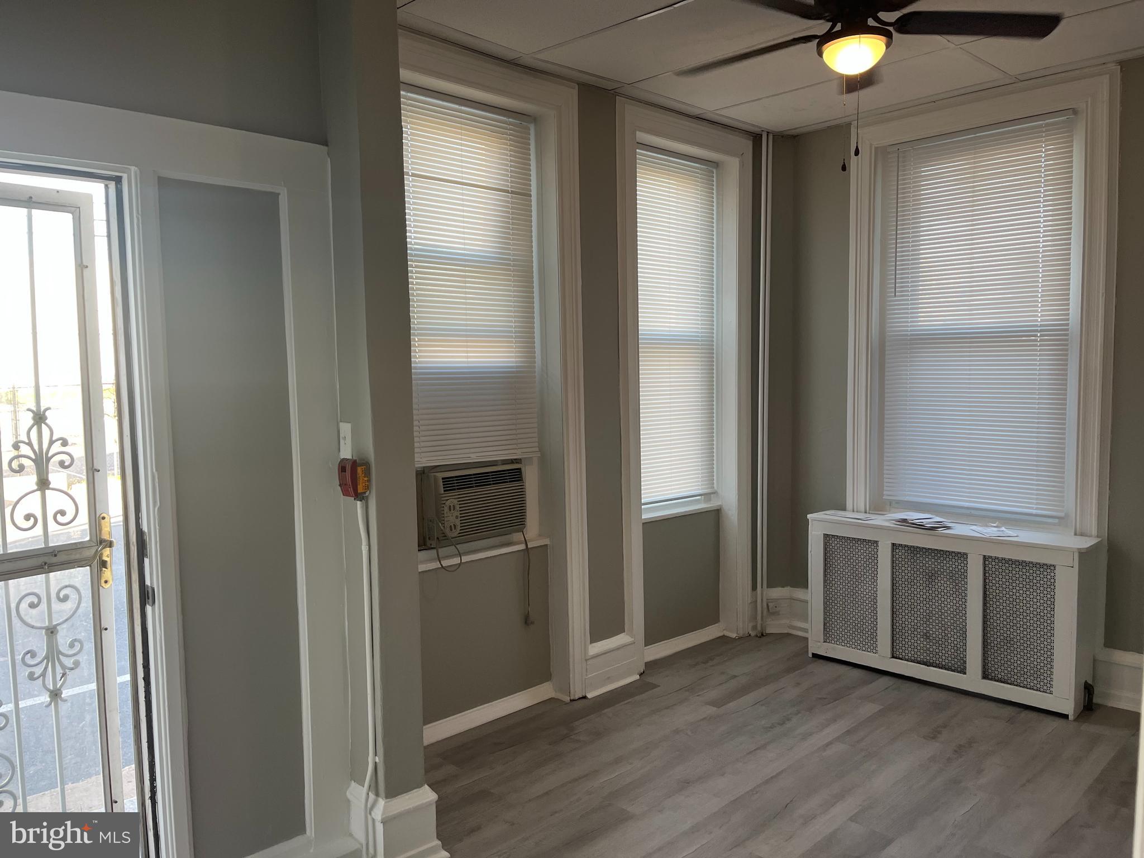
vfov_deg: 53.1
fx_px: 859
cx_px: 572
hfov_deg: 67.3
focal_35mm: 26
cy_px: 429
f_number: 1.6
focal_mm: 5.1
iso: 80
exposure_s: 1/120
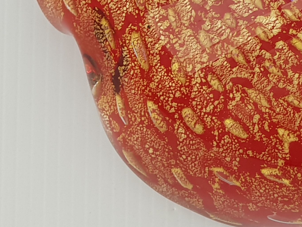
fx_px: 1352
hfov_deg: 12.2
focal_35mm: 155
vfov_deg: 9.4
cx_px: 446
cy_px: -48
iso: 32
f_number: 2.4
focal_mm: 6
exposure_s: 1/33
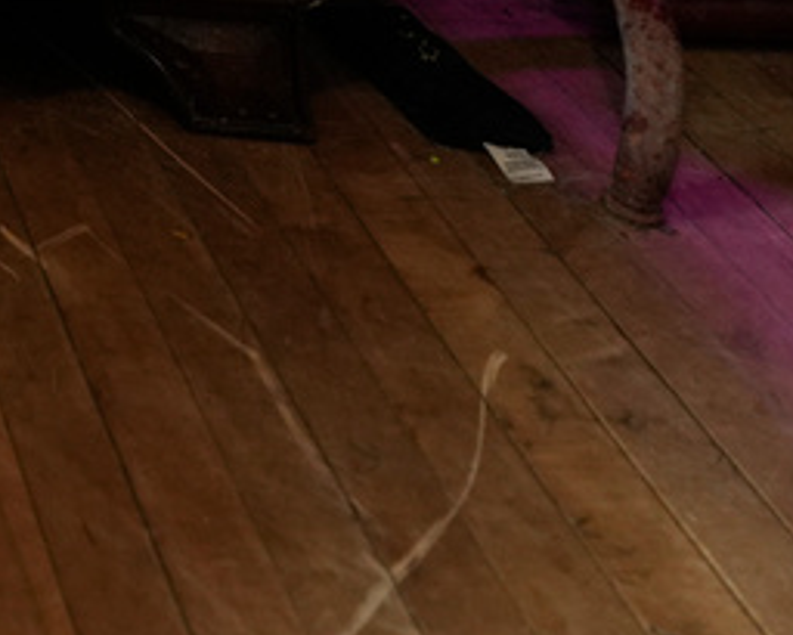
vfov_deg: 17.6
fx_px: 1761
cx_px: -483
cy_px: -407
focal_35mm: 75
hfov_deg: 20.6
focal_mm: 20
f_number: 2.8
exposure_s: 1/400
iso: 1250
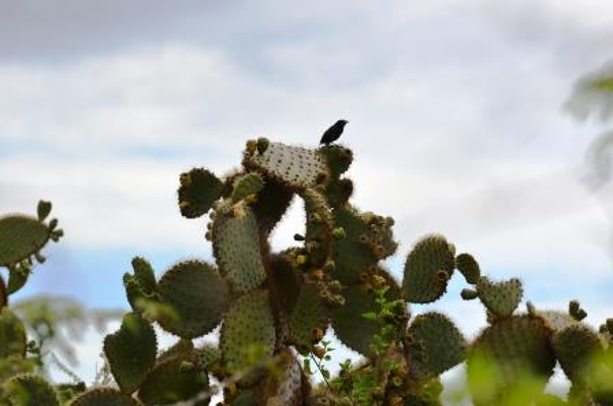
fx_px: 4972
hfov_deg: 7.1
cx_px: 306
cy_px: 203
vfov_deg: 4.7
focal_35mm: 292
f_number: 8
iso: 200
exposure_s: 1/1000
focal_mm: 195
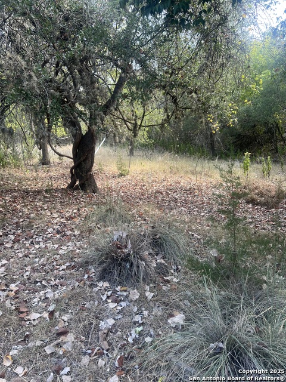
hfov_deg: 53.1
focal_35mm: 26
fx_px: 286
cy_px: 191
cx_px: 143
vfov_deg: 67.3
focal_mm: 5.7
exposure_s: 1/167
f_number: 1.5
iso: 40
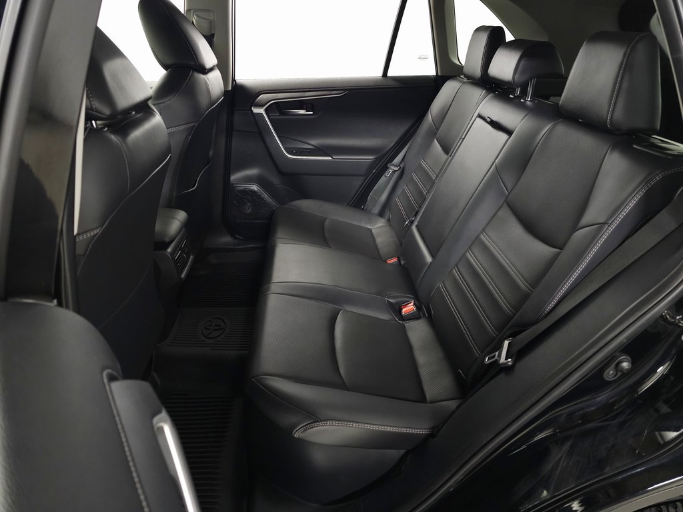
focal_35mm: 23
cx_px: 342
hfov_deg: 73.9
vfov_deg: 58.9
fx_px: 454
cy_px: 256
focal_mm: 6.3
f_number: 1.7
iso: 250
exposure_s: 1/60
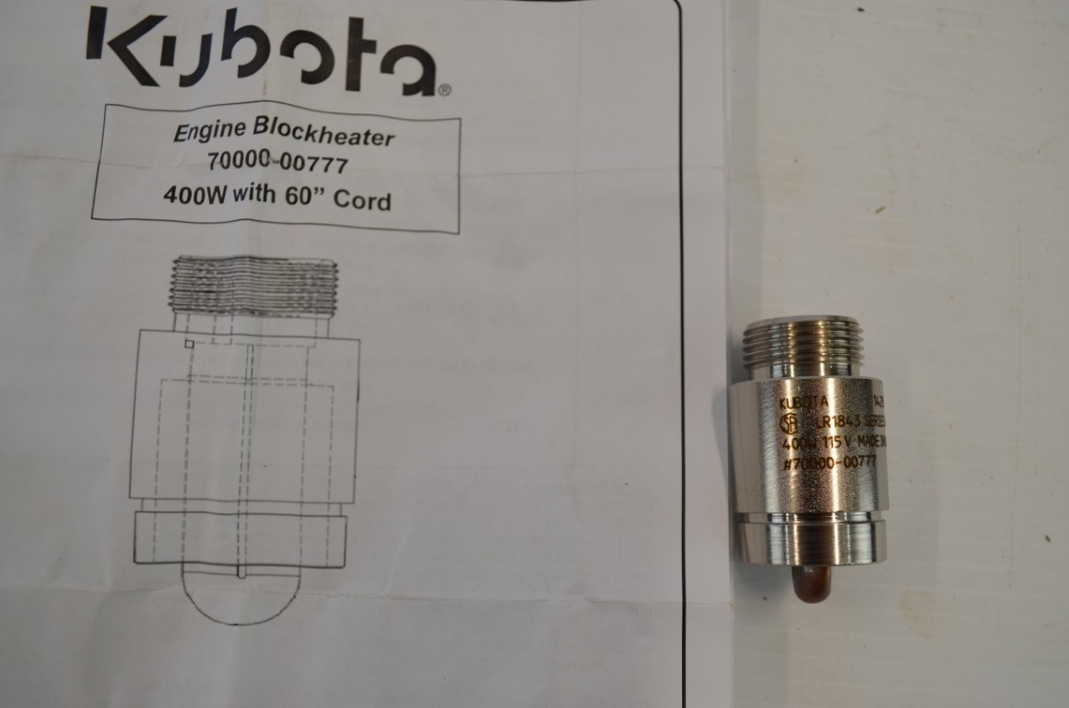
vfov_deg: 36.7
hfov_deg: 53.2
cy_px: 354
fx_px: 1067
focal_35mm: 36
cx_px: 534
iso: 400
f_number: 5.6
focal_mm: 24
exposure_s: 1/125
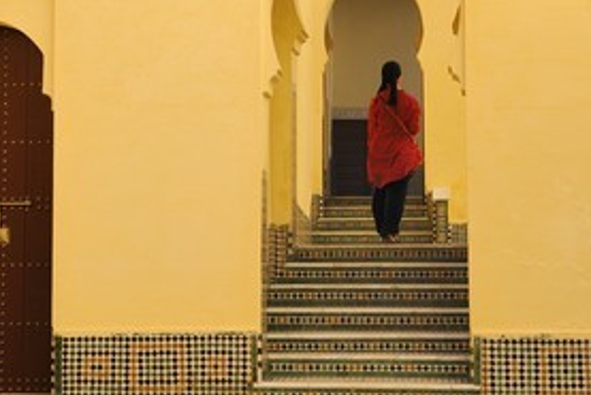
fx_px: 1741
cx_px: 256
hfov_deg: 19.3
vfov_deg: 12.9
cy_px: 124
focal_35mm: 106
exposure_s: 1/160
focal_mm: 70
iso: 200
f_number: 8
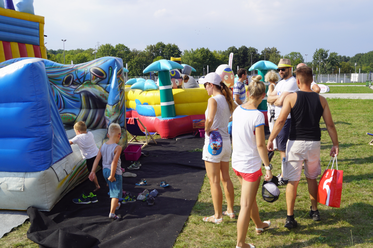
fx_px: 373
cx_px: 186
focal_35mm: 36
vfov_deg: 36.9
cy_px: 124
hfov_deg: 53.1
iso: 100
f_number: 10
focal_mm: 24
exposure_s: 1/125
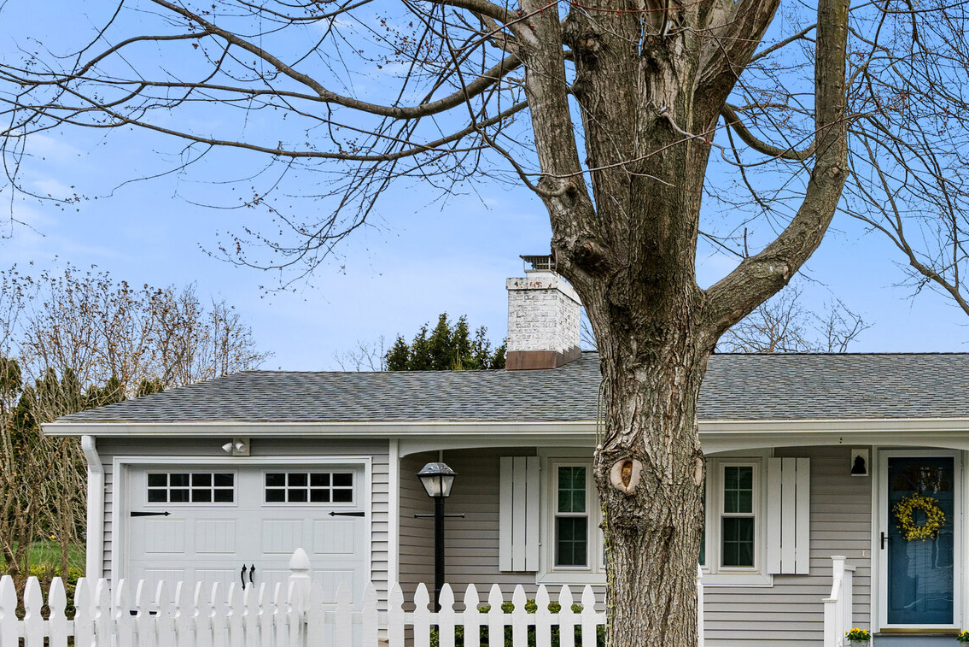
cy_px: 584
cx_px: 926
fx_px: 1238
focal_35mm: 46
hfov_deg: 38.8
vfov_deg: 28.1
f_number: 8
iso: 320
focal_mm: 17
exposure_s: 1/125
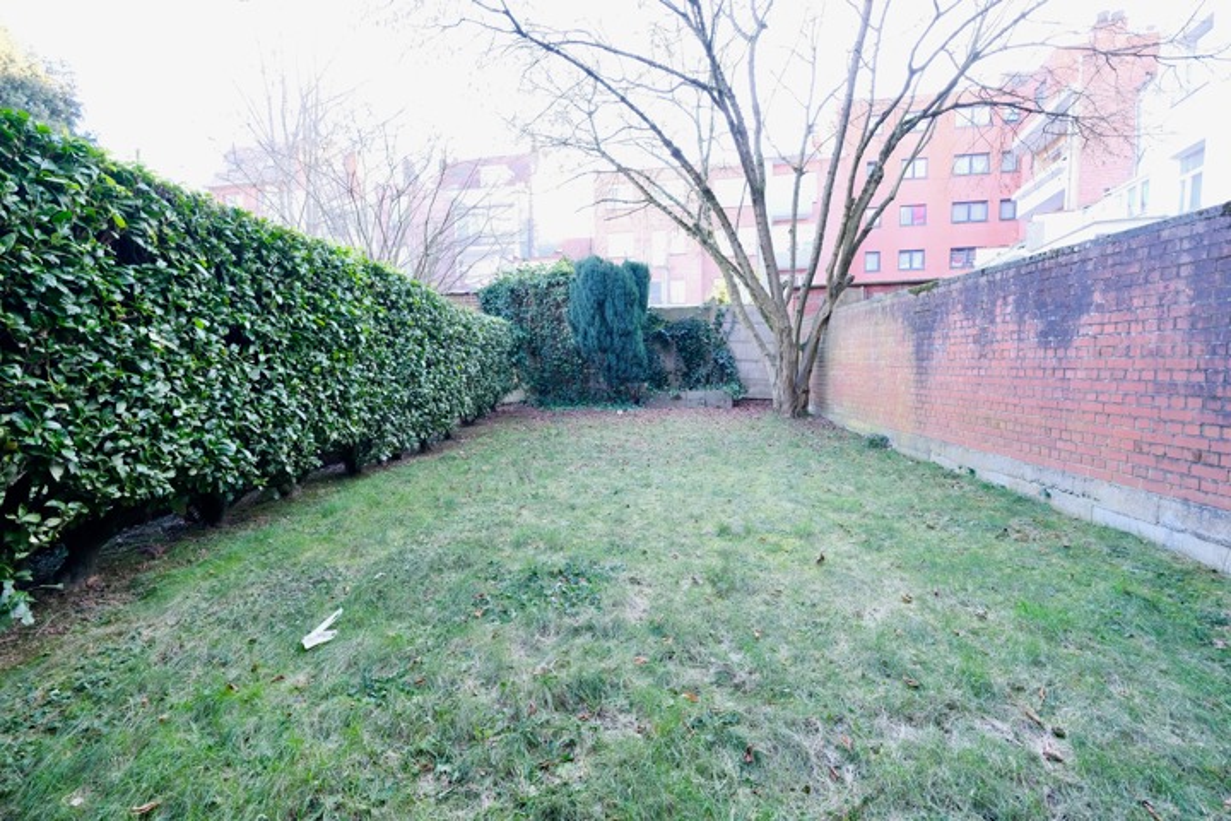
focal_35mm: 15
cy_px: 410
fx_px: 513
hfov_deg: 100.4
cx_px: 616
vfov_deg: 77.3
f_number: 4
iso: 640
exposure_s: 1/30
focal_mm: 10
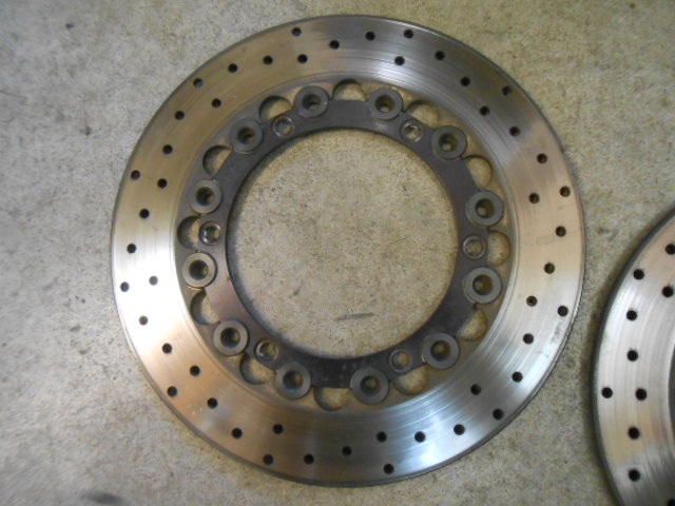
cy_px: 253
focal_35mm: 26
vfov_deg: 53.1
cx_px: 338
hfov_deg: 67.3
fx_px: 507
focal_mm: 4.6
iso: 640
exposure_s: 1/30
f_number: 3.5
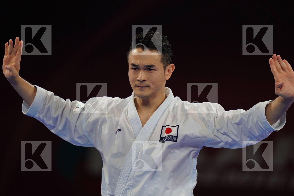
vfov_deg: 3.4
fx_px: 3266
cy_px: 98
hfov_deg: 5.2
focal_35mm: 400
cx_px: 147
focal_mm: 400
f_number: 2.8
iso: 800
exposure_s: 1/500
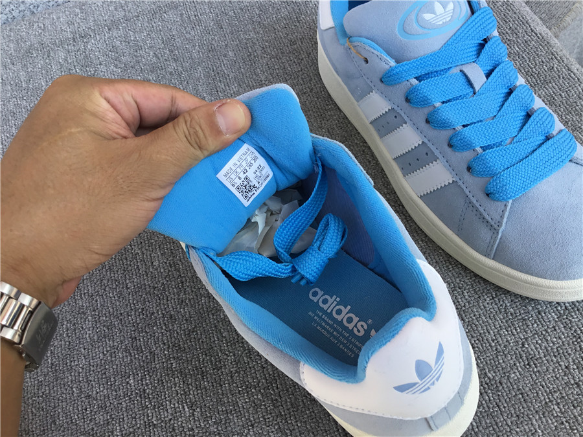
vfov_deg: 45.4
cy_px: 218
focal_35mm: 31
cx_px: 292
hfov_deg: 58.4
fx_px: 522
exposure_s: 1/220
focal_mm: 3.3
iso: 25
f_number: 2.4
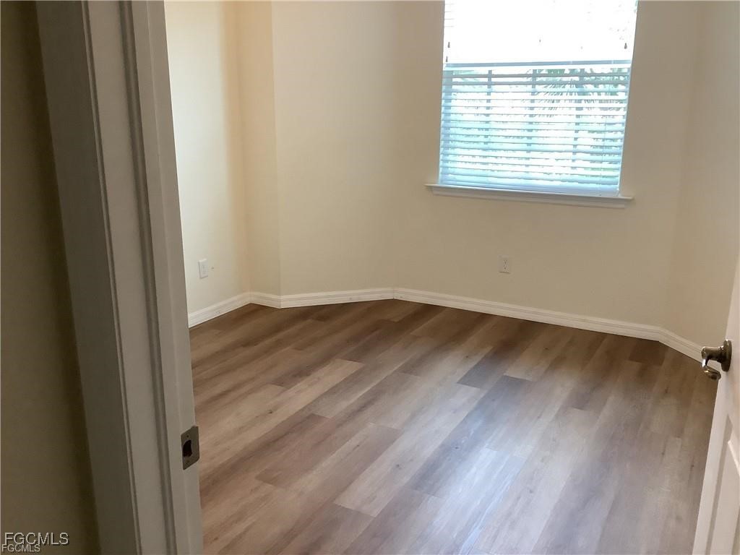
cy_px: 278
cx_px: 370
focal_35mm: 31
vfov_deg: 45.4
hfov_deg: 58.4
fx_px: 663
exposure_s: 1/60
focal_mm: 3.3
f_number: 2.4
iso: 250
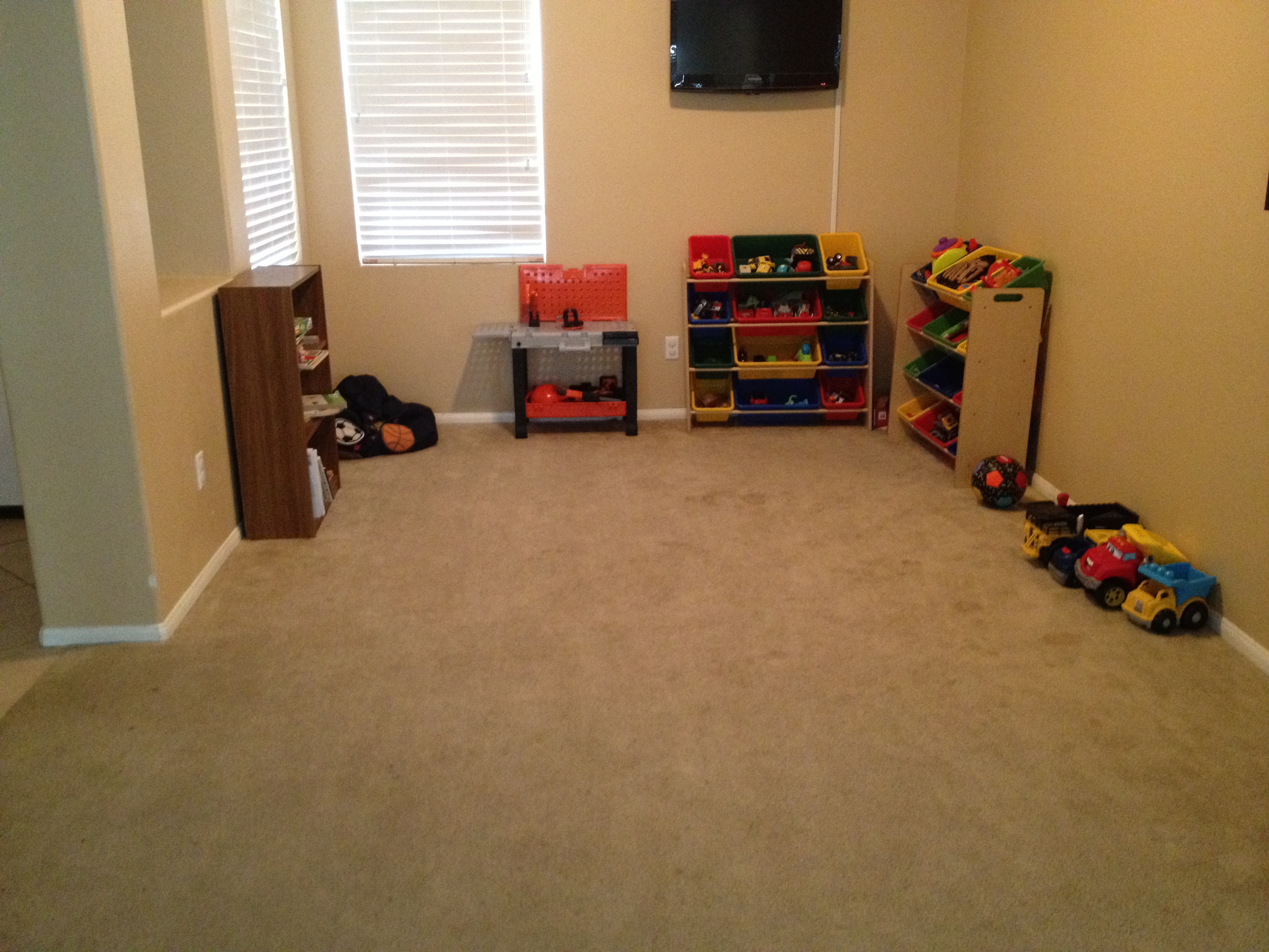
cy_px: 476
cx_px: 634
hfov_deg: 52.6
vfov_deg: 40.7
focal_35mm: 35
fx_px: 1283
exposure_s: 1/15
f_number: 2.4
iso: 500
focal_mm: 4.28
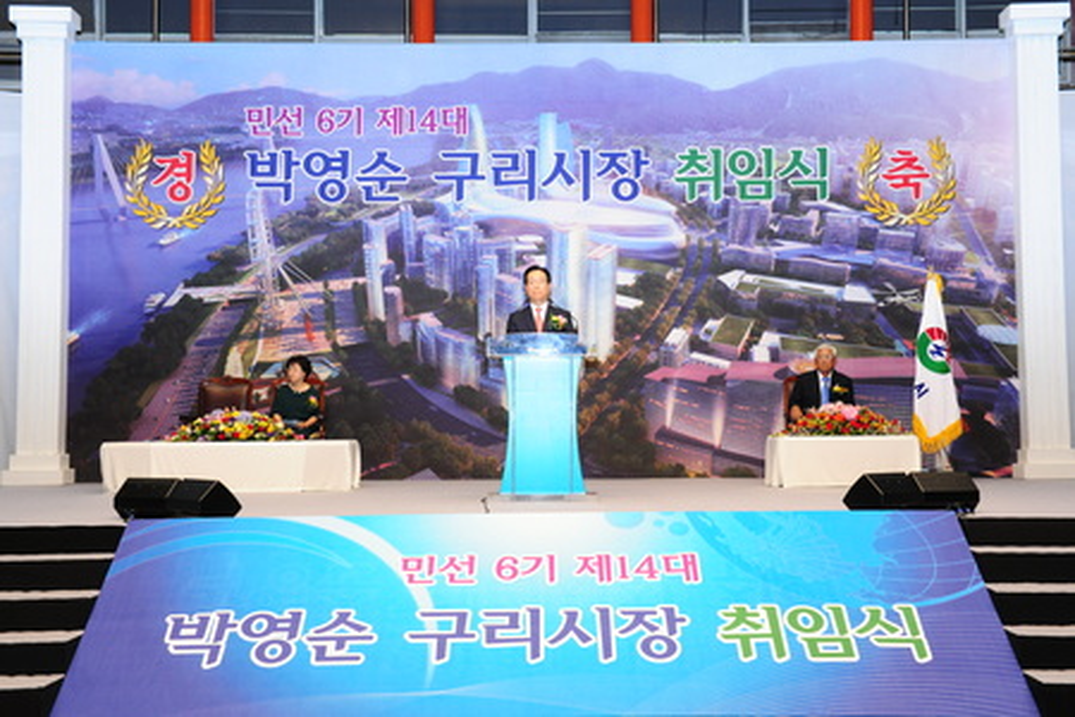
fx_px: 1254
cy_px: 358
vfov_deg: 31.9
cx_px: 538
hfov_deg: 46.4
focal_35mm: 42
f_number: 7.1
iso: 1600
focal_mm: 42
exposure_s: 1/125
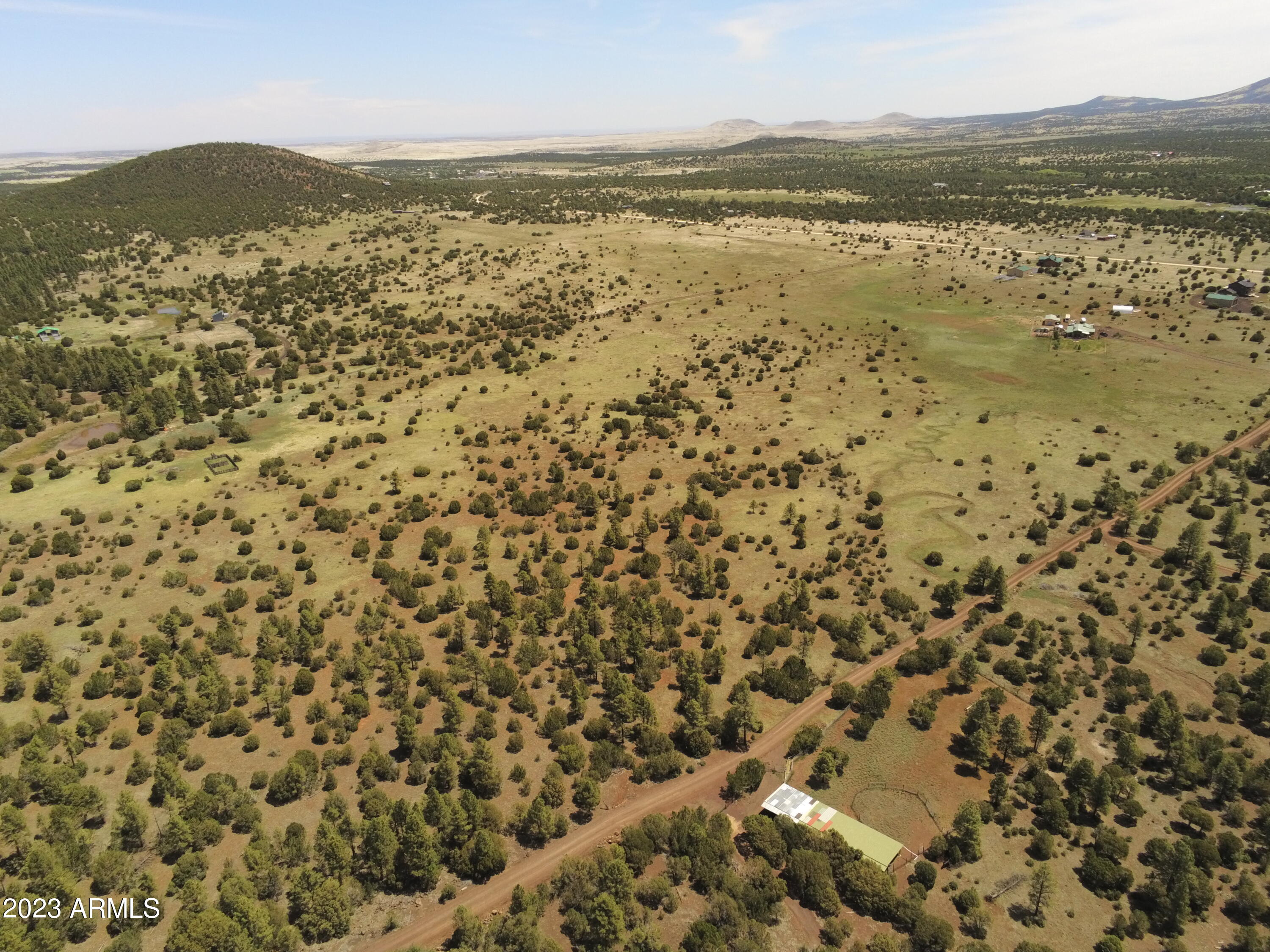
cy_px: 476
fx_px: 844
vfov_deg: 58.9
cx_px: 635
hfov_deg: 73.9
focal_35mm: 23
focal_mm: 4
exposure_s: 1/1923
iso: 133
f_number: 2.4
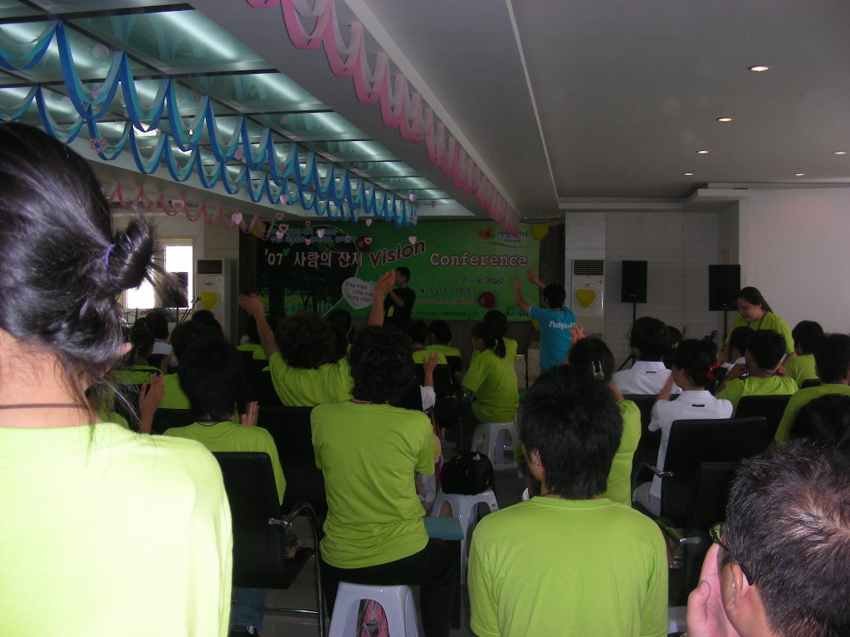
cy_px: 318
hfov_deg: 49.0
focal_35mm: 38
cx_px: 425
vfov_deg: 37.7
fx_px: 933
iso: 71
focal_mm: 6.3
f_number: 3.5
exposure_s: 1/60
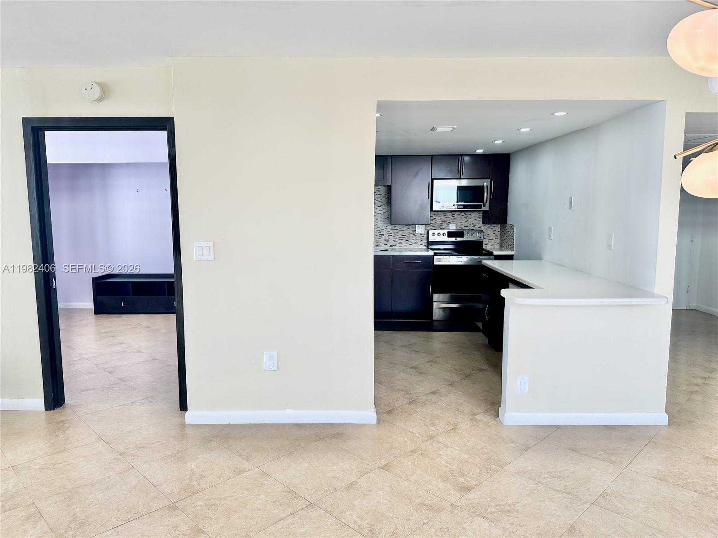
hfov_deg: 71.6
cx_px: 359
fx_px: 498
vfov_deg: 56.8
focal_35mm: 24
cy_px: 269
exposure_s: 1/379
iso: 80
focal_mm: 6.86
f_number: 1.78
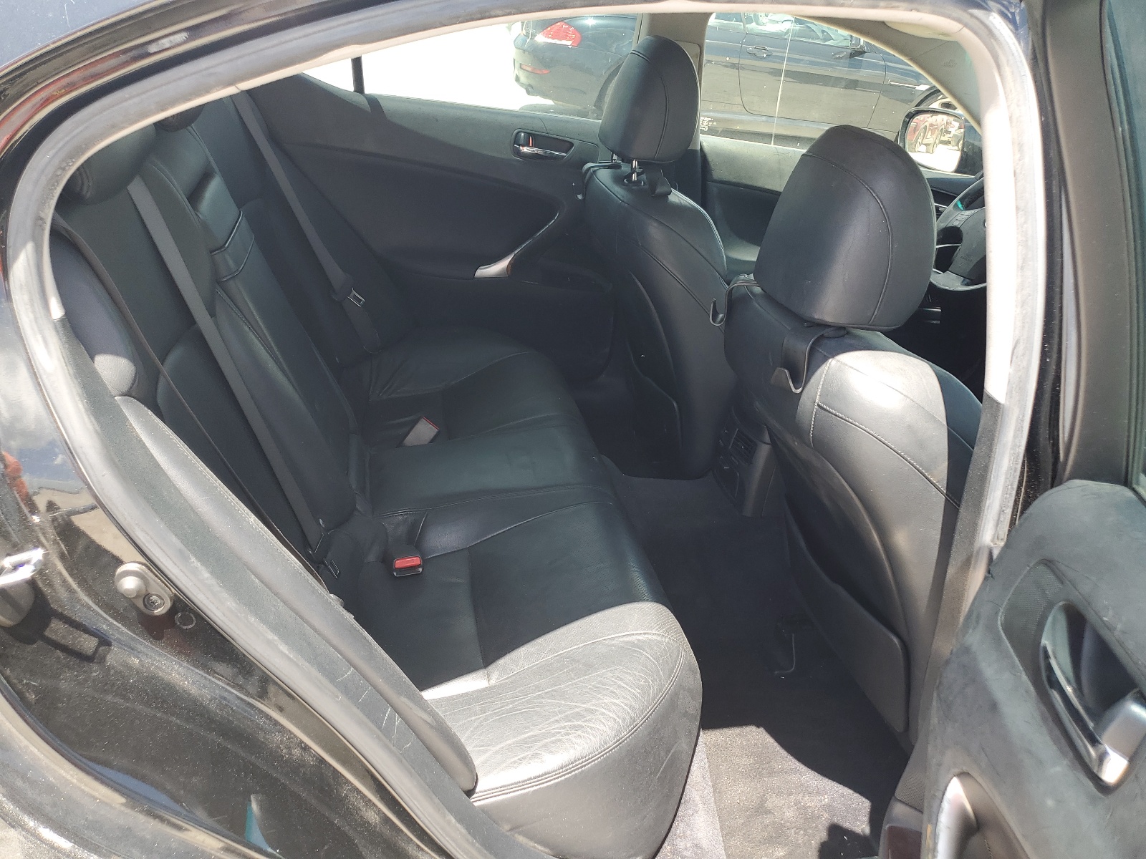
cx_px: 573
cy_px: 430
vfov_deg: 53.1
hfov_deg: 67.3
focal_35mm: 26
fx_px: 861
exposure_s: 1/323
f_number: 1.5
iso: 50
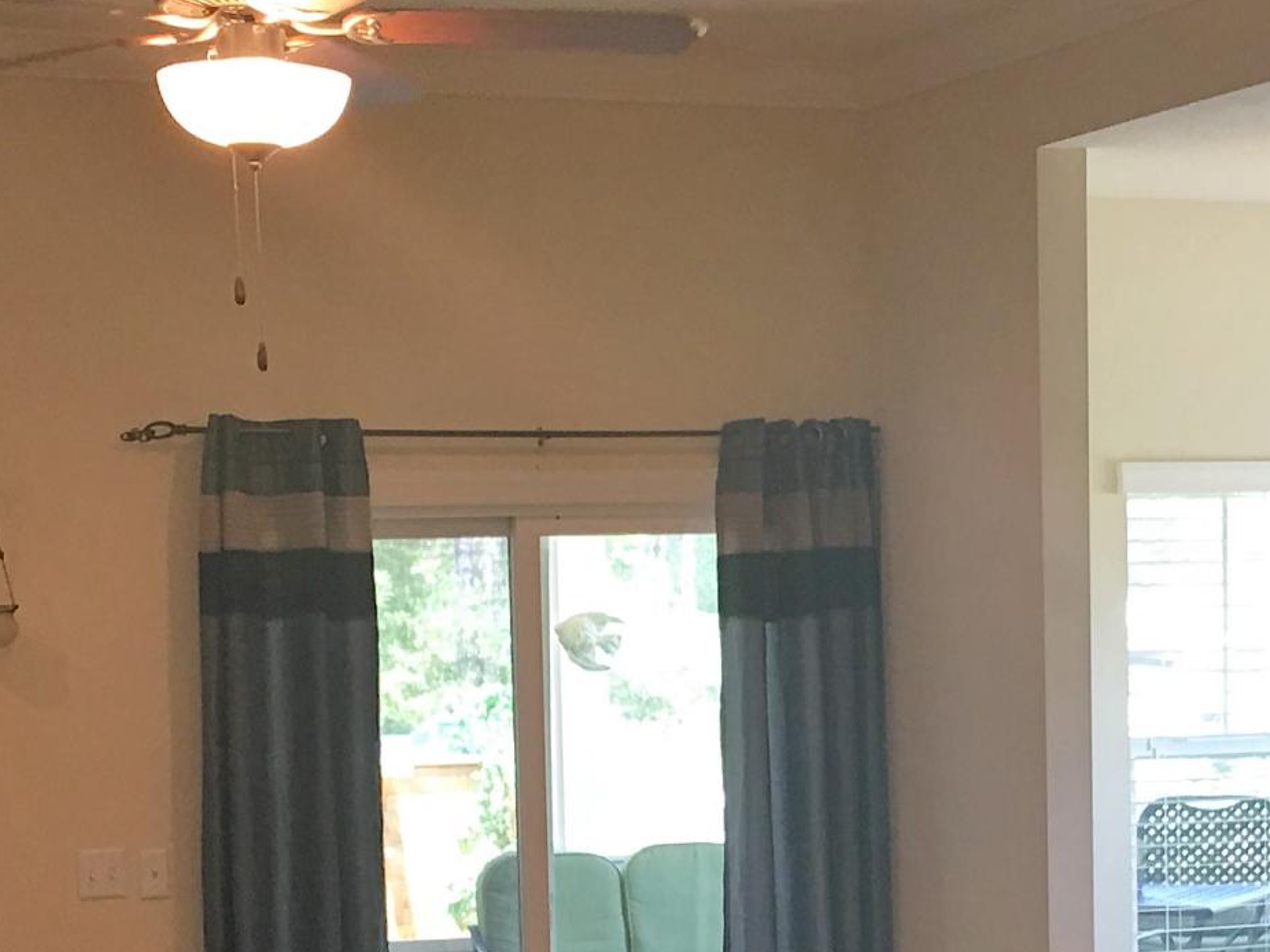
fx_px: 3448
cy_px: 952
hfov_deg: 20.8
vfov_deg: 15.4
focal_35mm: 94
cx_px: 778
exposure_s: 1/15
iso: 32
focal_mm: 4.15
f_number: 2.2
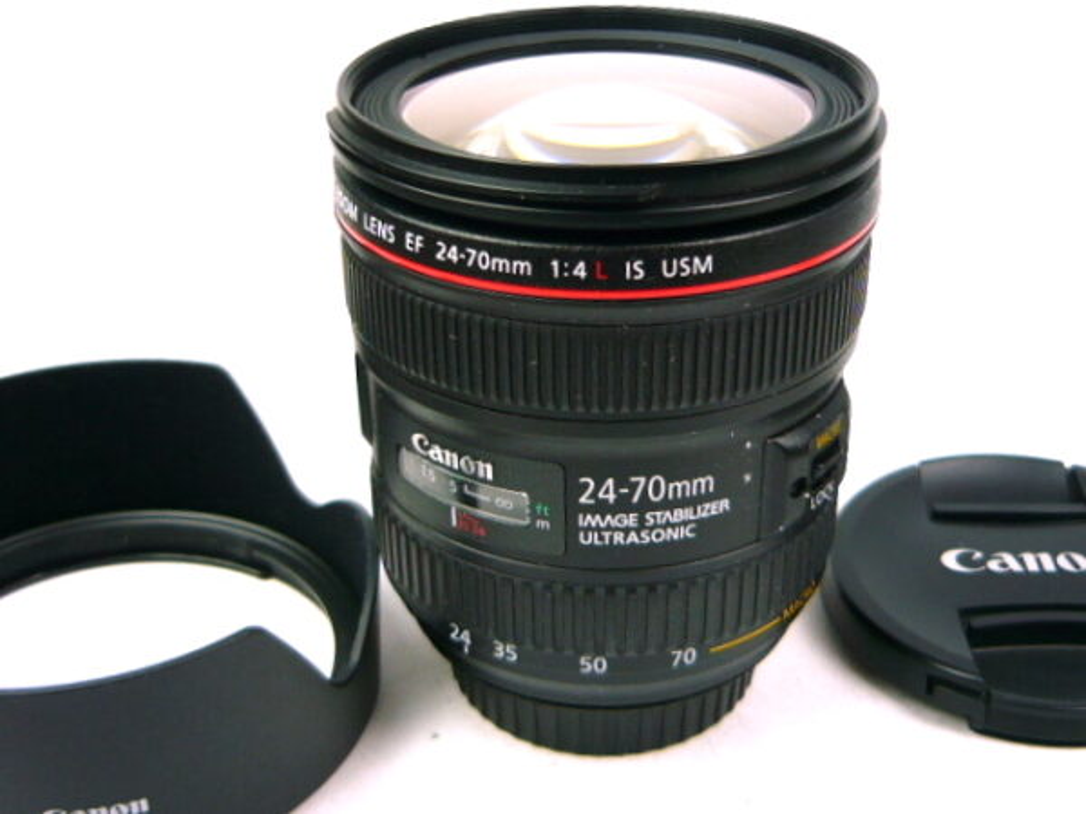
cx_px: 543
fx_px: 1318
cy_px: 407
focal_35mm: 42
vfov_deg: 34.3
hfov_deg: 44.8
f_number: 2.8
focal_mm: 5.5
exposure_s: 1/50
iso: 100
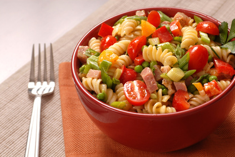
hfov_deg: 15.2
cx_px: 118
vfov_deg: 10.2
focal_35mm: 135
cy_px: 78
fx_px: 882
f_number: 9
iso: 100
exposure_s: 1/100
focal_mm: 90
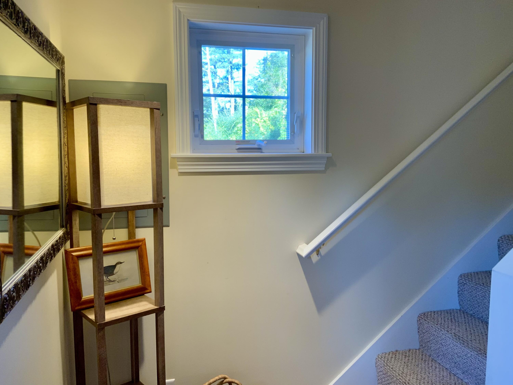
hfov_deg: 61.7
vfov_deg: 48.2
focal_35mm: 29
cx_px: 256
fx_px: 430
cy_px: 192
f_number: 1.8
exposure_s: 1/60
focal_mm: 3
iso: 50
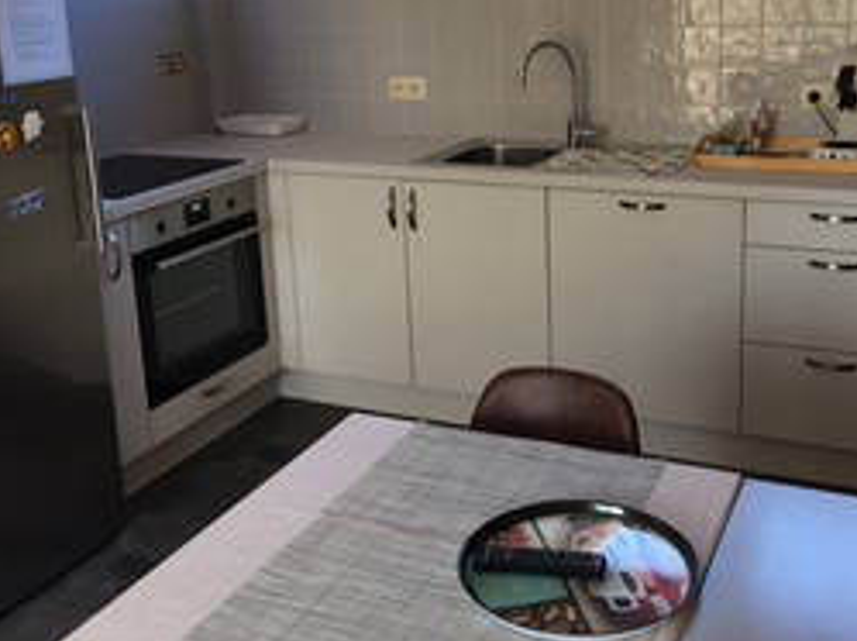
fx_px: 1038
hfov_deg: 44.7
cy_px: 210
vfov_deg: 33.9
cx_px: 499
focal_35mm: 42
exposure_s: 1/33
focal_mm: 4.15
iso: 25
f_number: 2.2
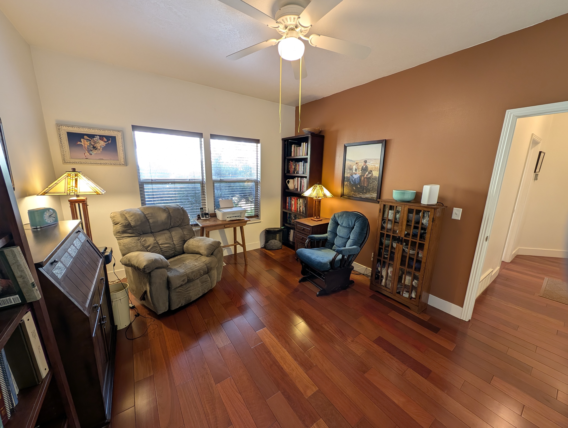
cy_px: 214
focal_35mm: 12
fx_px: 197
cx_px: 284
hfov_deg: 110.5
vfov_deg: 94.6
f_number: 1.95
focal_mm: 2.23
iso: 73
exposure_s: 1/24
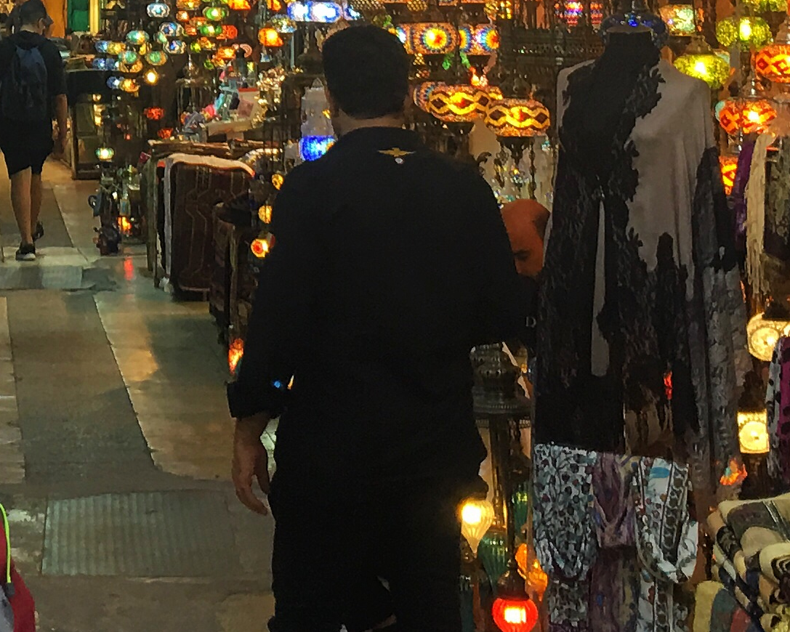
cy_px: -155
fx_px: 2455
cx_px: -86
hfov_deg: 17.6
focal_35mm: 105
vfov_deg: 14.2
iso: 32
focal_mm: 4.15
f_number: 2.2
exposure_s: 1/33
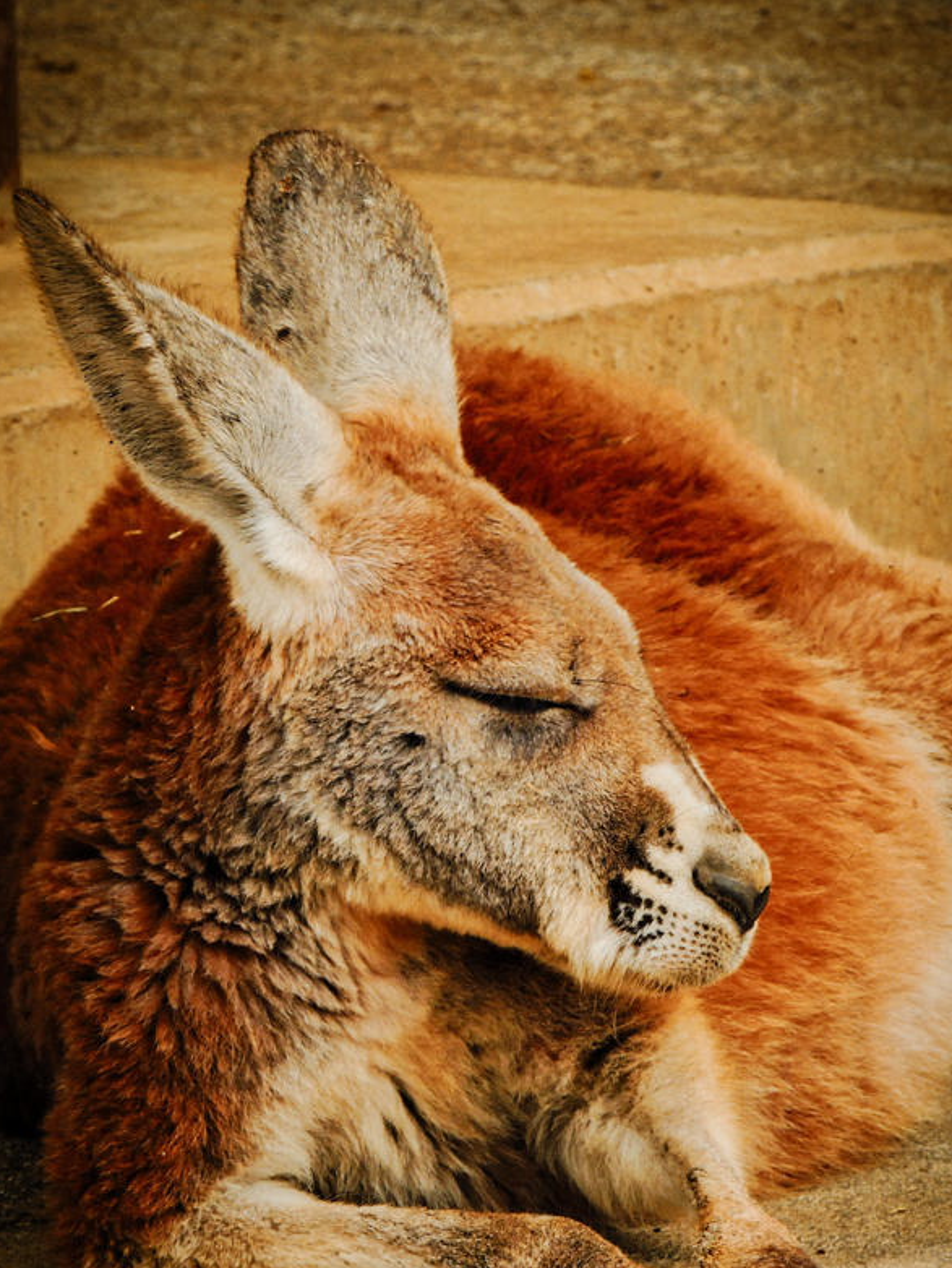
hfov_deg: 2.1
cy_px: 752
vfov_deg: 2.8
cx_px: 487
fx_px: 26387
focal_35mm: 720
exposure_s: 1/250
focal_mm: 98.1
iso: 200
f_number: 6.9
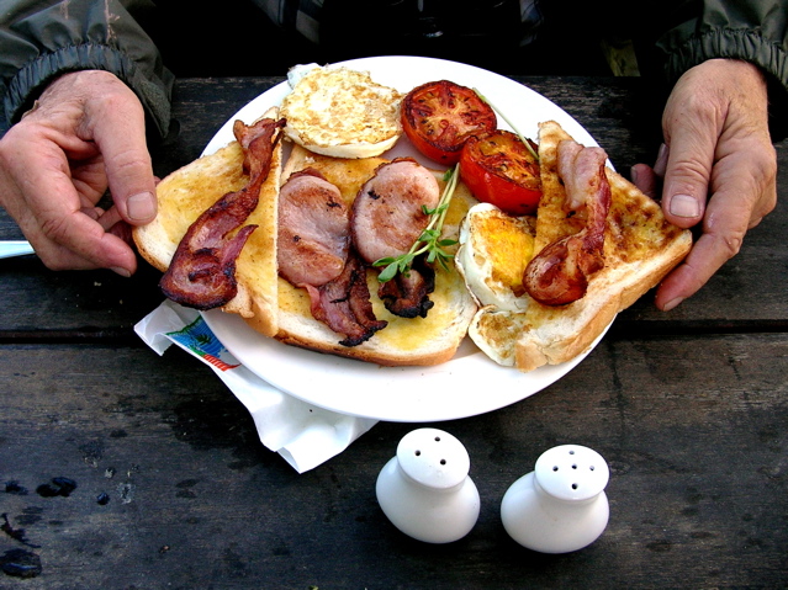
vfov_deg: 39.6
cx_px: 394
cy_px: 295
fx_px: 819
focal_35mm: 36
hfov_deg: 51.4
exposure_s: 1/88.4
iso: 50
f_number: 2.7
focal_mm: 6
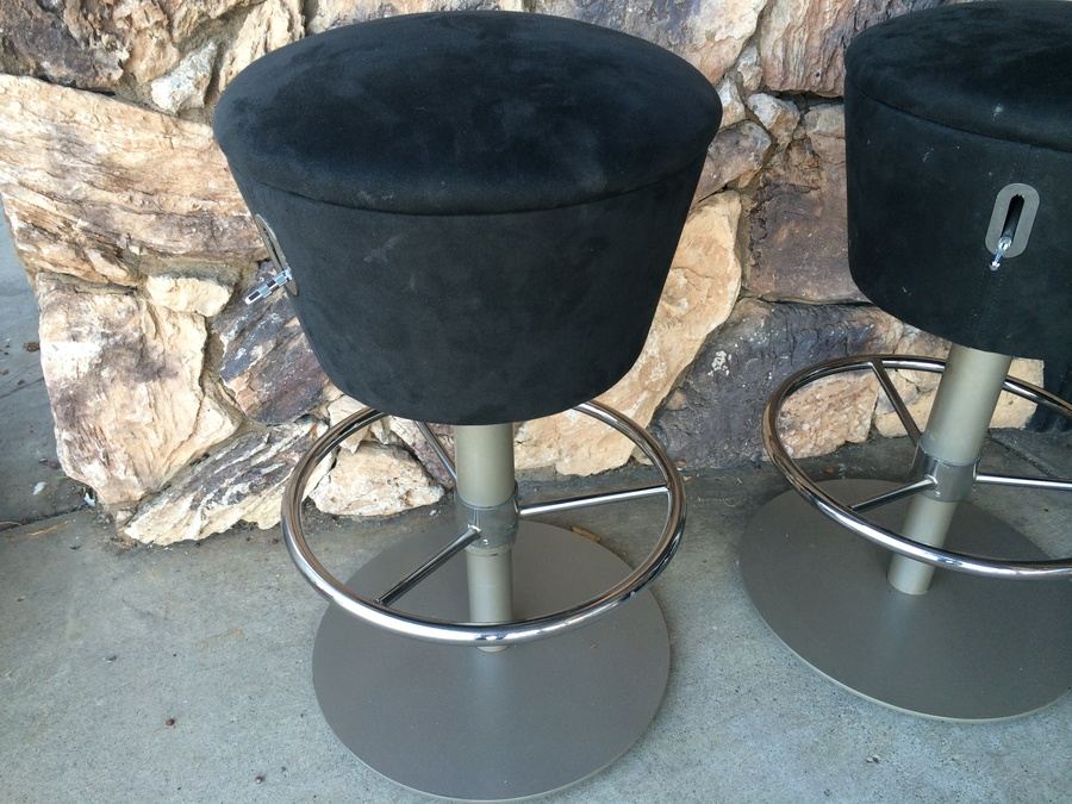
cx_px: 536
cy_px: 402
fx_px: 929
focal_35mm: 30
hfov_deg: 60.0
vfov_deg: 46.8
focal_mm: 4.12
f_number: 2.2
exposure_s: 1/60
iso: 50
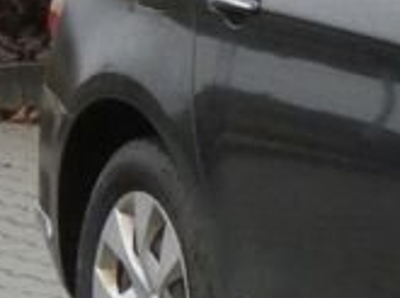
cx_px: 1166
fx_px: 4162
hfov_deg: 5.2
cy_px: 211
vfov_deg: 4.1
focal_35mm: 361
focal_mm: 10.4
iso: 500
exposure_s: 1/80
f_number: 5.6
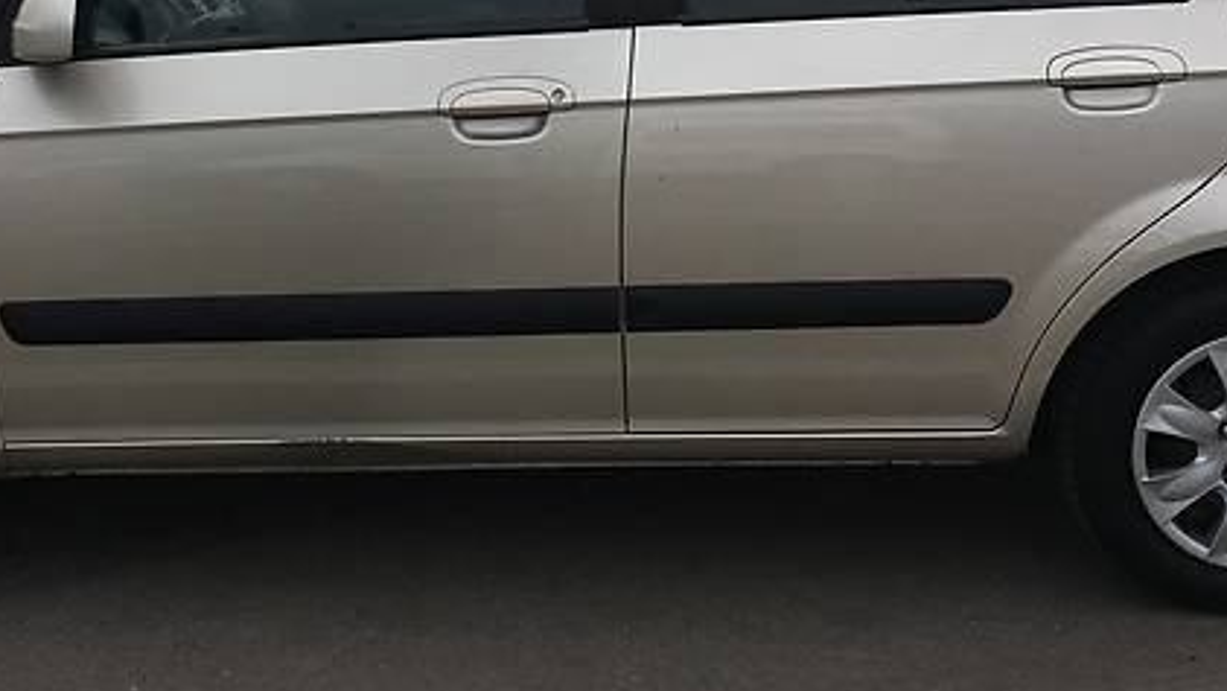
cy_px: -20
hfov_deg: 34.8
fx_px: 1952
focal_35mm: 60
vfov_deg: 19.4
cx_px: 495
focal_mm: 4.2
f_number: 2.2
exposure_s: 1/490
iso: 25
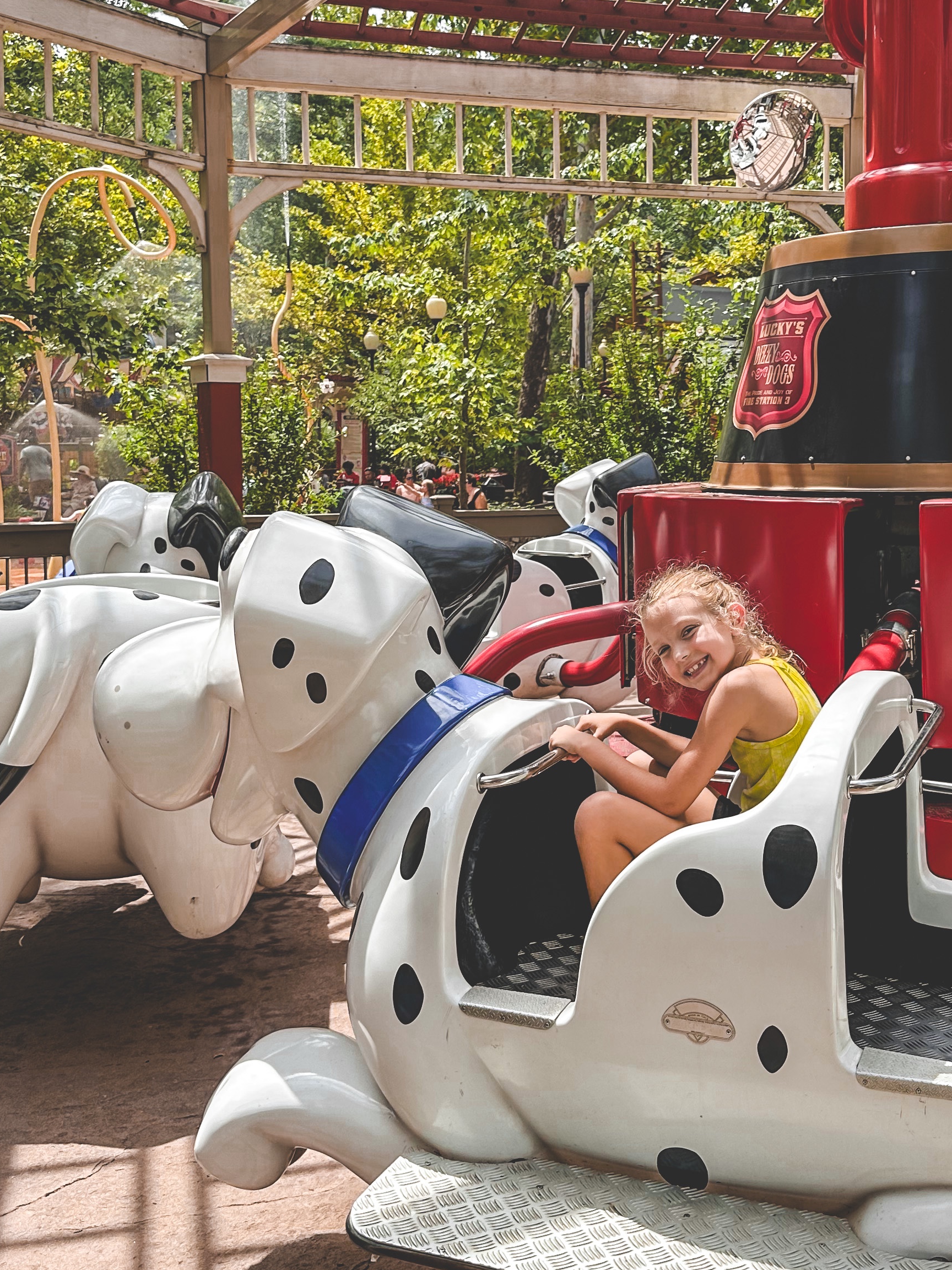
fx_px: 1540
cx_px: 641
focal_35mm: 42
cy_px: 509
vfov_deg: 44.6
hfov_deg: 34.0
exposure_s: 1/2300
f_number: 1.8
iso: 80
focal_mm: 6.86
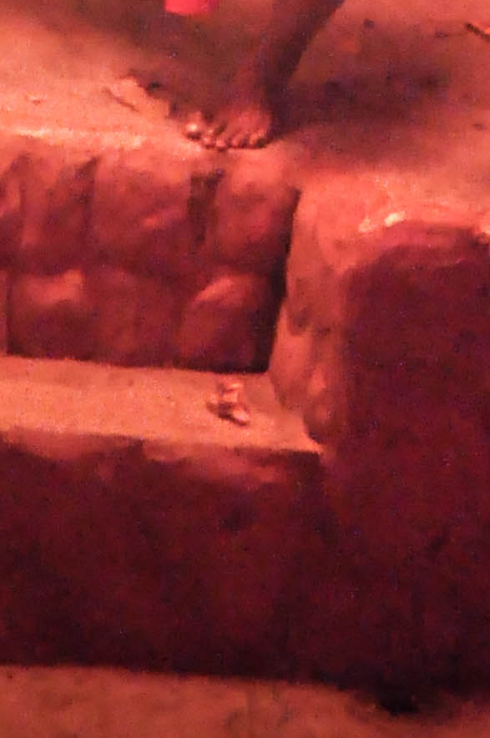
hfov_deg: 4.7
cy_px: -998
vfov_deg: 6.7
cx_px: 280
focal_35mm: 291
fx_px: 5957
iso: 2500
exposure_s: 1/80
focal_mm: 40
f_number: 4.5
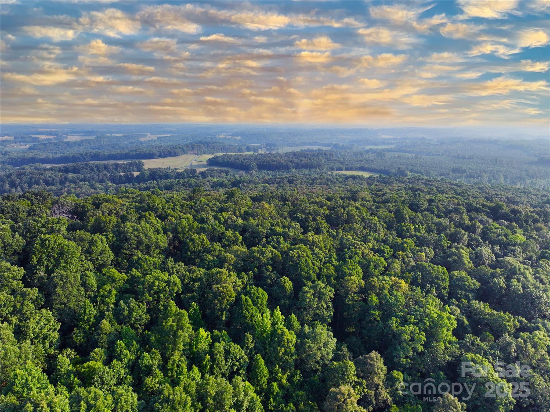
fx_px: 381
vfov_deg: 56.8
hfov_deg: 71.6
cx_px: 275
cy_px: 206
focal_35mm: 24
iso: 270
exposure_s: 1/1600
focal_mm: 12.29
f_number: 2.8
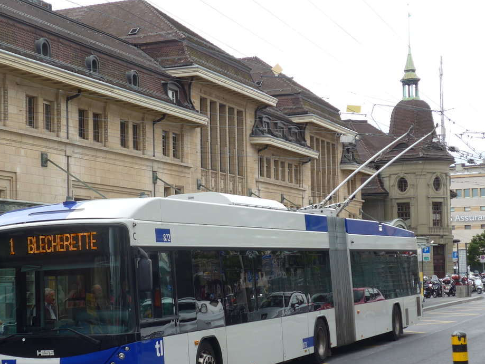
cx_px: 174
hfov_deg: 25.2
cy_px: 223
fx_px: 1079
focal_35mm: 77
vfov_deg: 19.1
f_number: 3.5
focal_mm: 12
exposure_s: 1/320
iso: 80
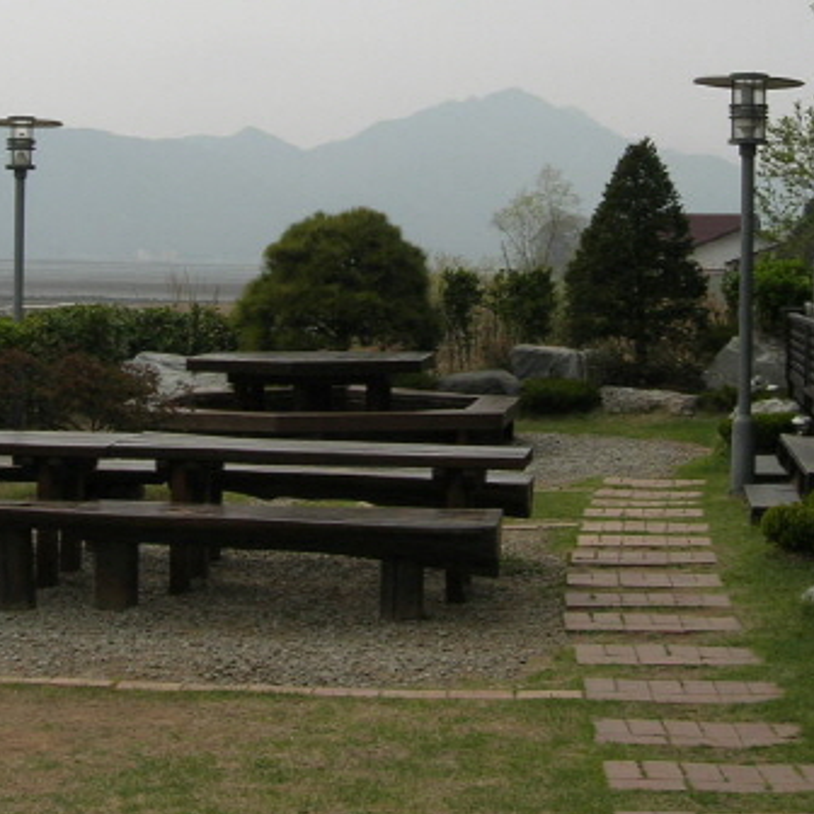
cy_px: 145
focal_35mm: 80
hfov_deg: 21.6
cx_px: 378
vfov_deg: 21.3
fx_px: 2128
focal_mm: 7.8
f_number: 4.8
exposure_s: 1/716
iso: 64
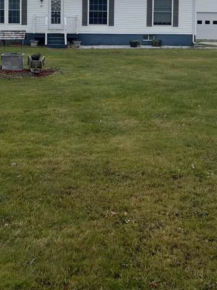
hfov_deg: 25.5
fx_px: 477
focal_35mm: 57
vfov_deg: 32.3
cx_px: 76
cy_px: 36
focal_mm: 5.7
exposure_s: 1/1972
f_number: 1.5
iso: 50
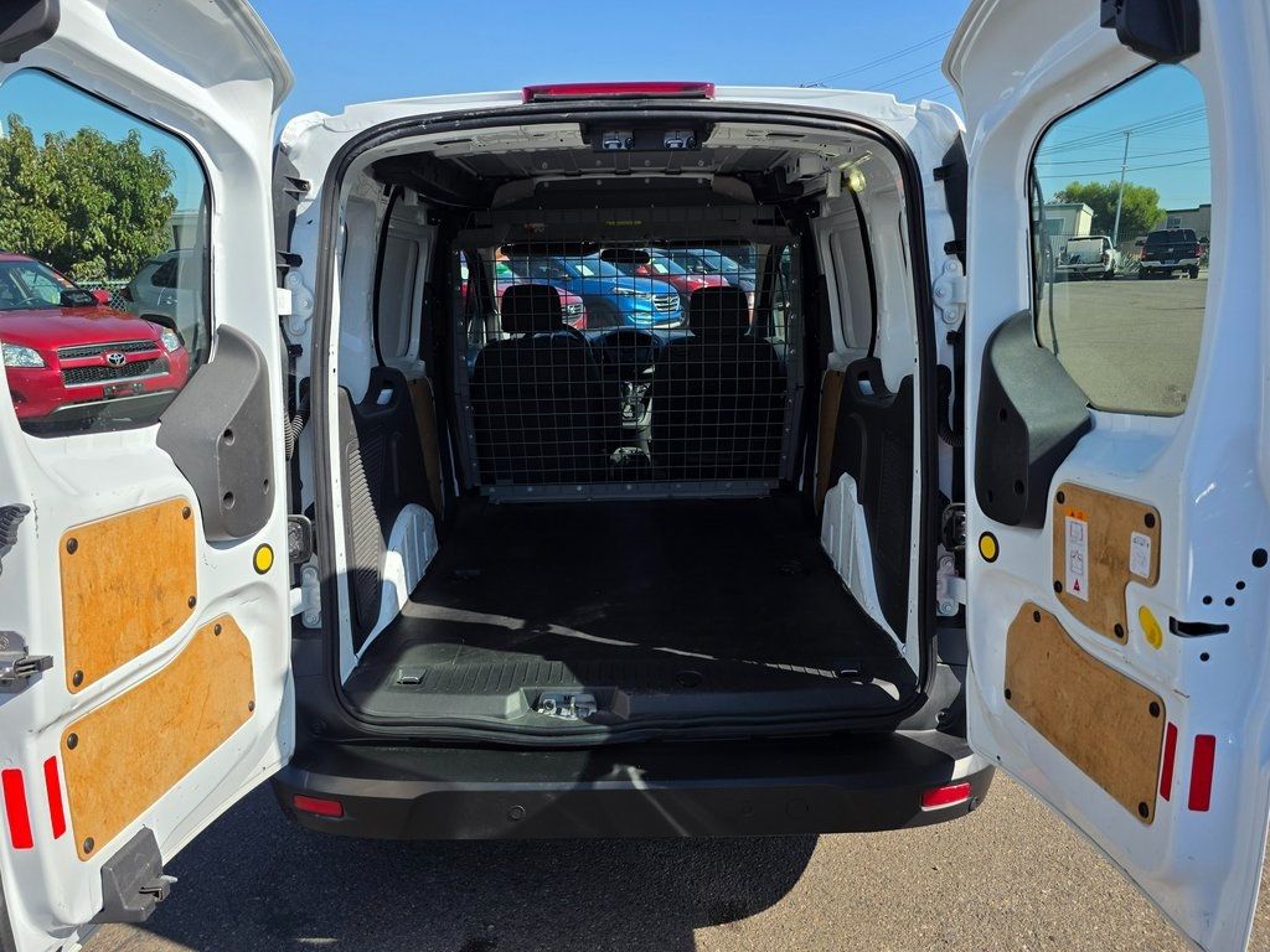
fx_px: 844
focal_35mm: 23
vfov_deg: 58.9
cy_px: 476
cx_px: 635
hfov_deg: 73.9
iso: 80
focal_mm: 6.3
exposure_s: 1/5017
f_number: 1.7
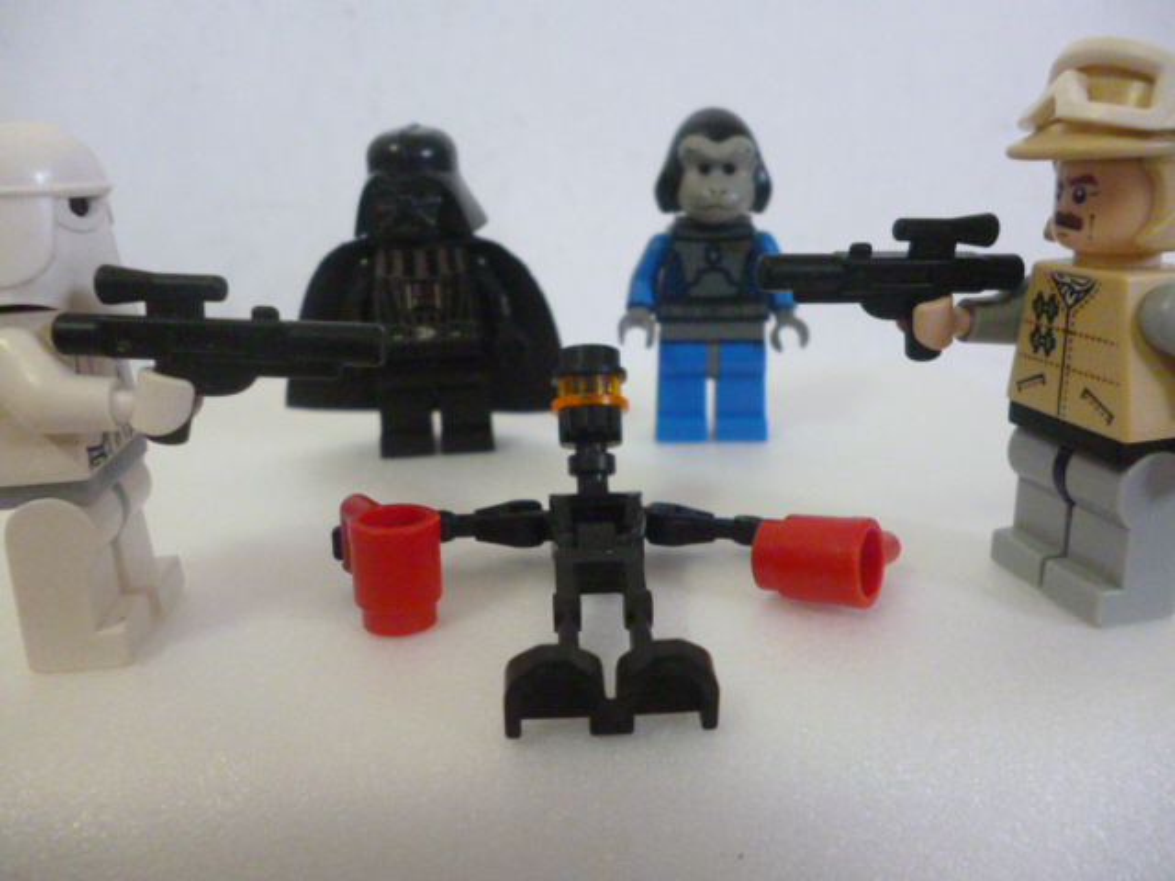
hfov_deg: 63.4
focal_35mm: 28
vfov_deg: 49.7
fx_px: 950
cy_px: 440
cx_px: 588
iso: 800
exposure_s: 1/25
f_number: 3.1
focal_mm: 5
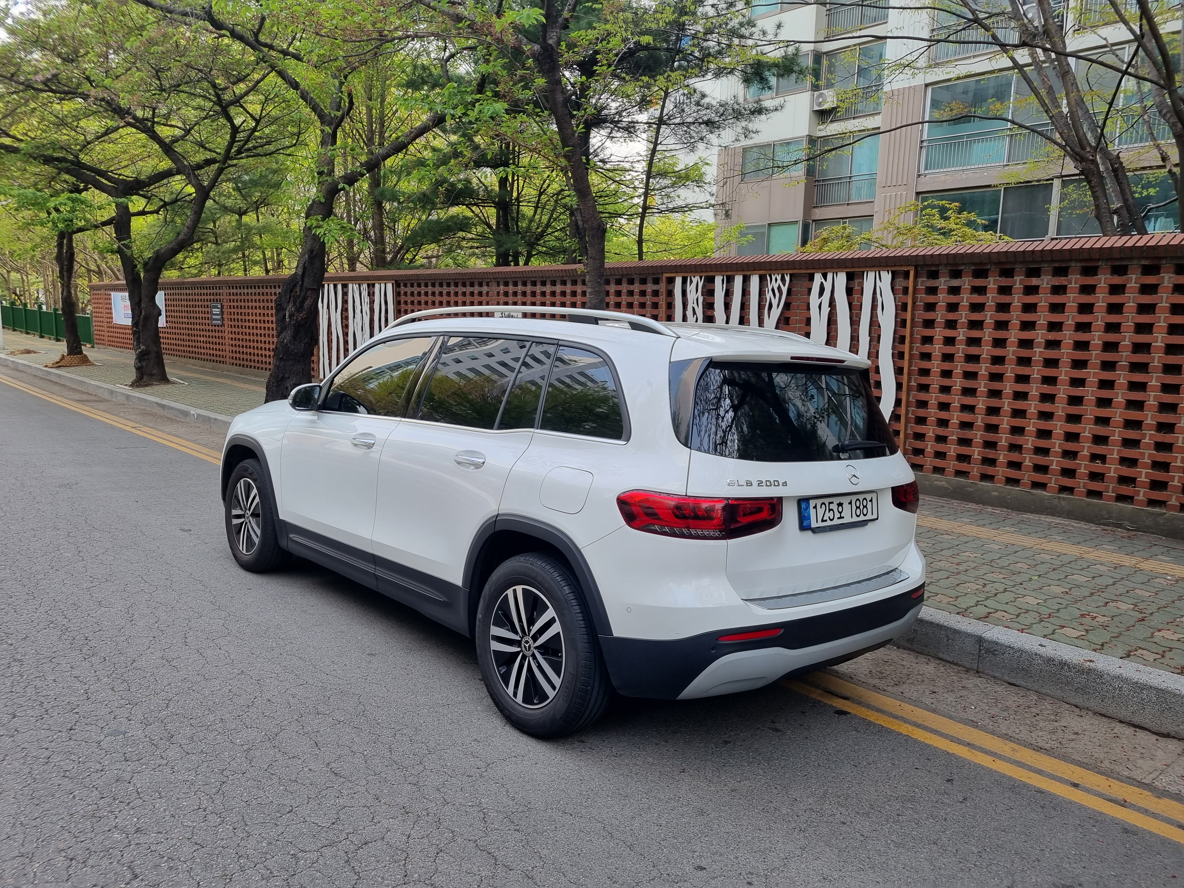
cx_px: 592
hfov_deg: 67.3
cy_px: 444
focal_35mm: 26
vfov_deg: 53.1
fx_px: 889
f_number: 1.8
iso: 50
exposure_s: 1/295
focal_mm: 5.4
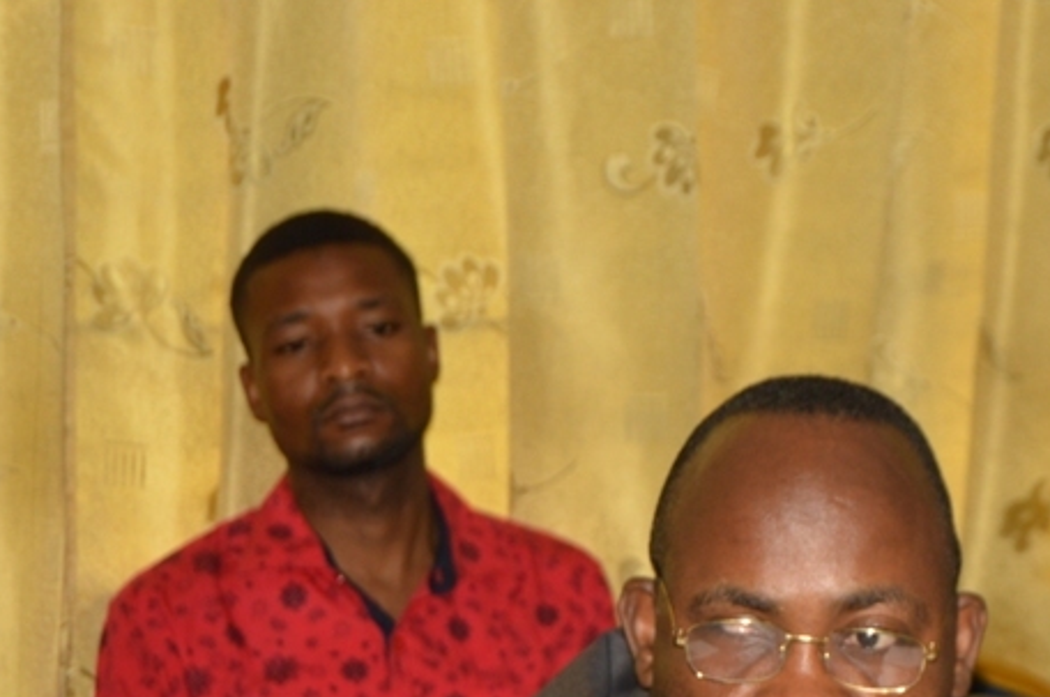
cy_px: 805
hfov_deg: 15.0
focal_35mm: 135
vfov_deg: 10.0
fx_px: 3933
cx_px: 983
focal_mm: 38
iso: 200
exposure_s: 1/60
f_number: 4.8
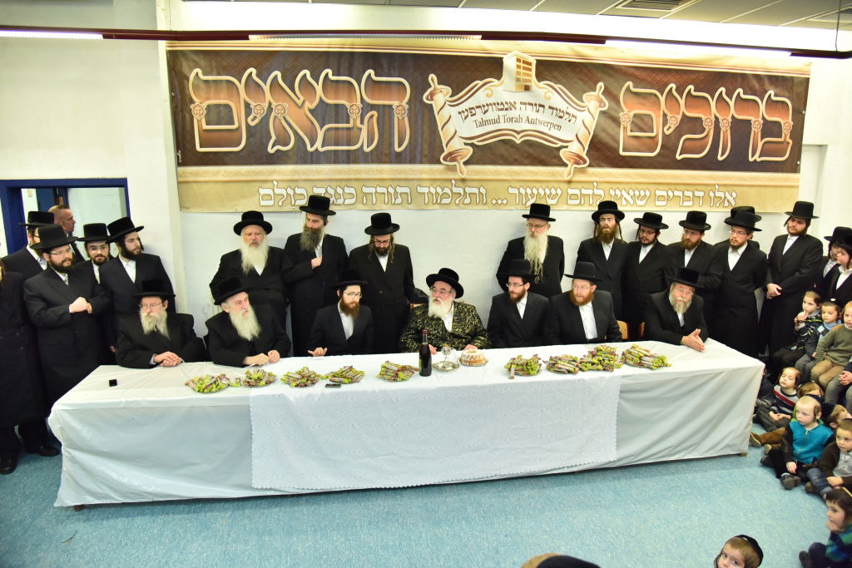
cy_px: 284
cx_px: 426
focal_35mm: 24
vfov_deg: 53.1
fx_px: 568
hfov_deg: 73.7
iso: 1600
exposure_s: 1/100
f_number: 4
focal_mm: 24
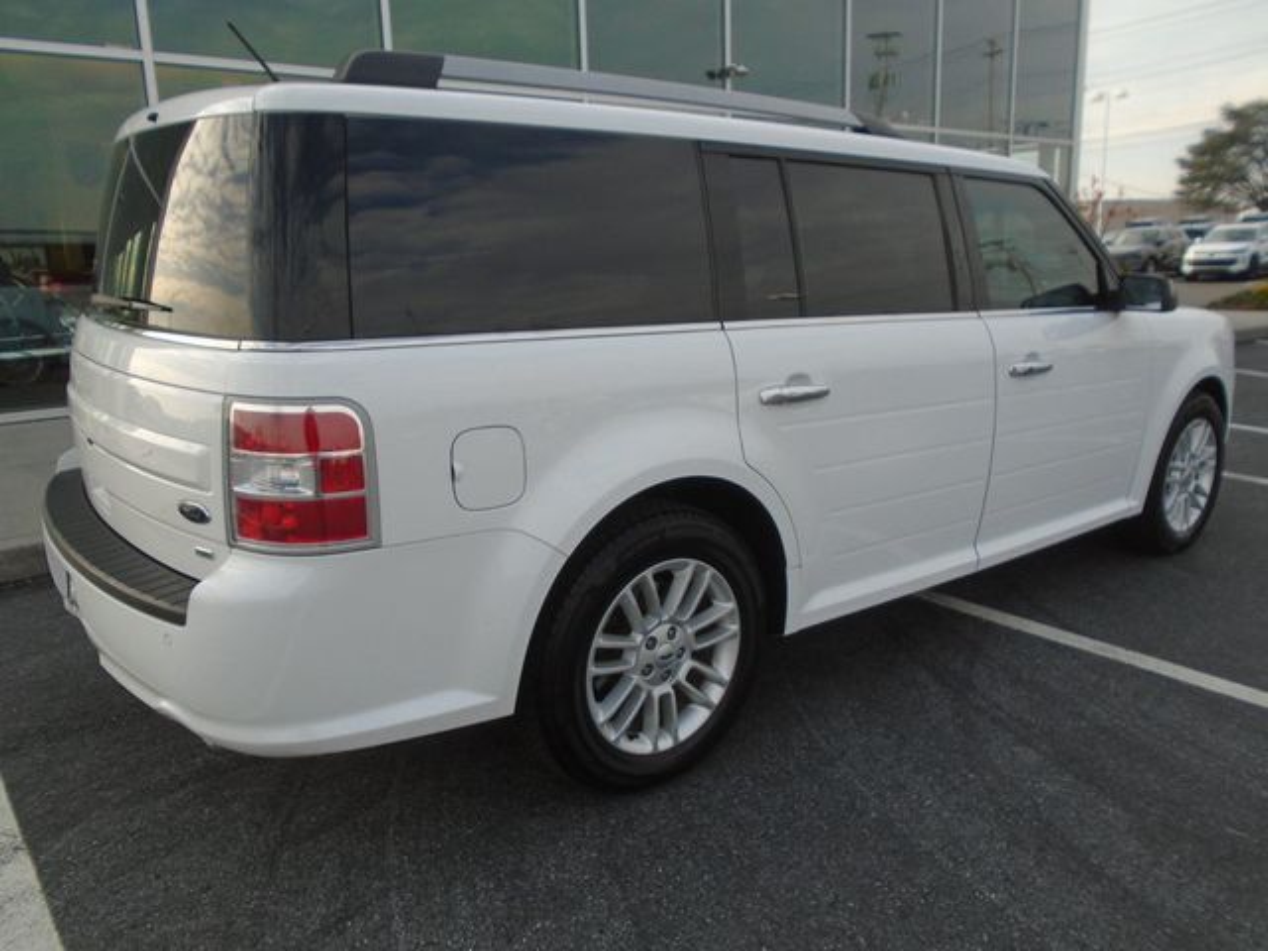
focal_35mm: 26
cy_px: 476
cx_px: 634
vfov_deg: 53.1
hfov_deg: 67.3
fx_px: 952
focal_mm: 4.6
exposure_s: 1/500
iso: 100
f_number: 3.2
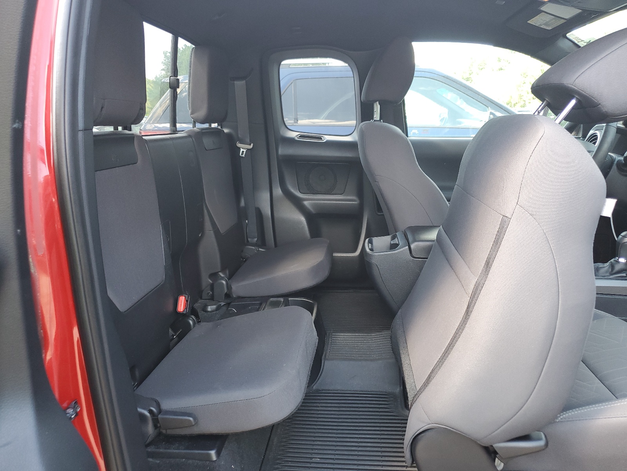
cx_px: 314
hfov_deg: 67.3
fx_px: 471
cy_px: 236
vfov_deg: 53.1
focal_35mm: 26
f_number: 1.5
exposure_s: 1/100
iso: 80
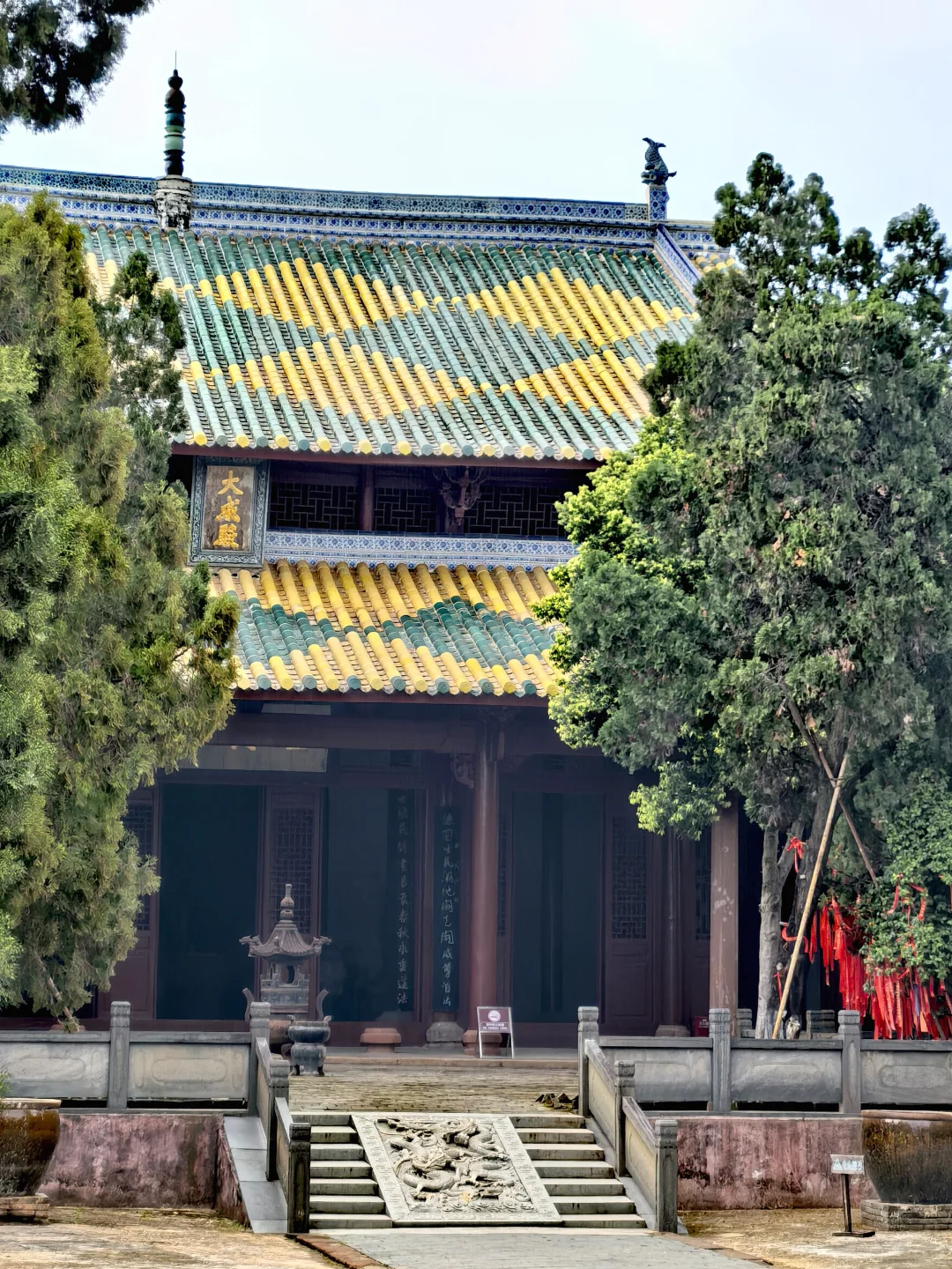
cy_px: 634
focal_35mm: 85
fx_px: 3117
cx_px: 476
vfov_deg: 23.0
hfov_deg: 17.4
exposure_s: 1/1495
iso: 50
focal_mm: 5.75
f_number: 1.4
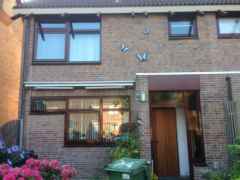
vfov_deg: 42.9
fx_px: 229
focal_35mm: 33
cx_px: 120
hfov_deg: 55.4
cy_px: 90
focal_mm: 4.12
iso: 50
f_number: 2.4
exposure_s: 1/158
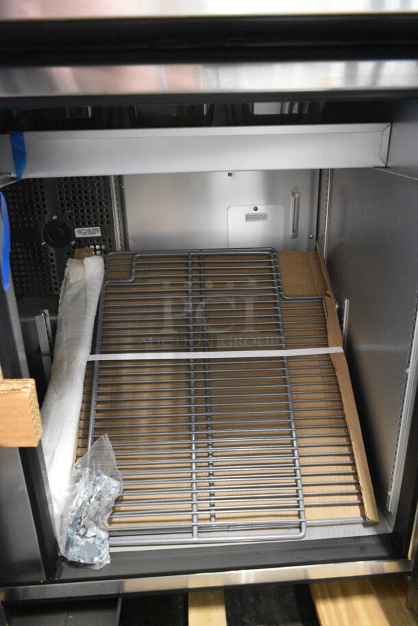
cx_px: 209
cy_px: 313
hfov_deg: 48.0
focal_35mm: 27
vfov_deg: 67.3
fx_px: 470
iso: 6400
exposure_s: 1/30
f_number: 3.5
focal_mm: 18
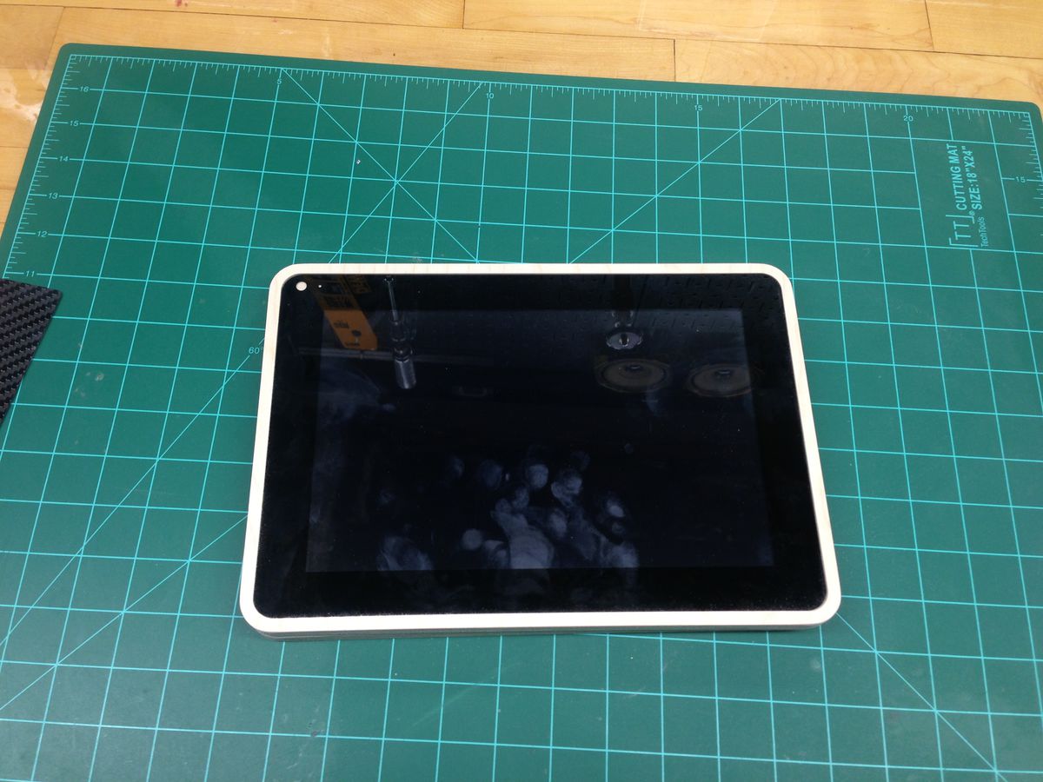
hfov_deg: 55.4
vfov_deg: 42.9
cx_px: 522
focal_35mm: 33
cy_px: 391
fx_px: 994
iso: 50
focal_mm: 4.13
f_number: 2.4
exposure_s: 1/30
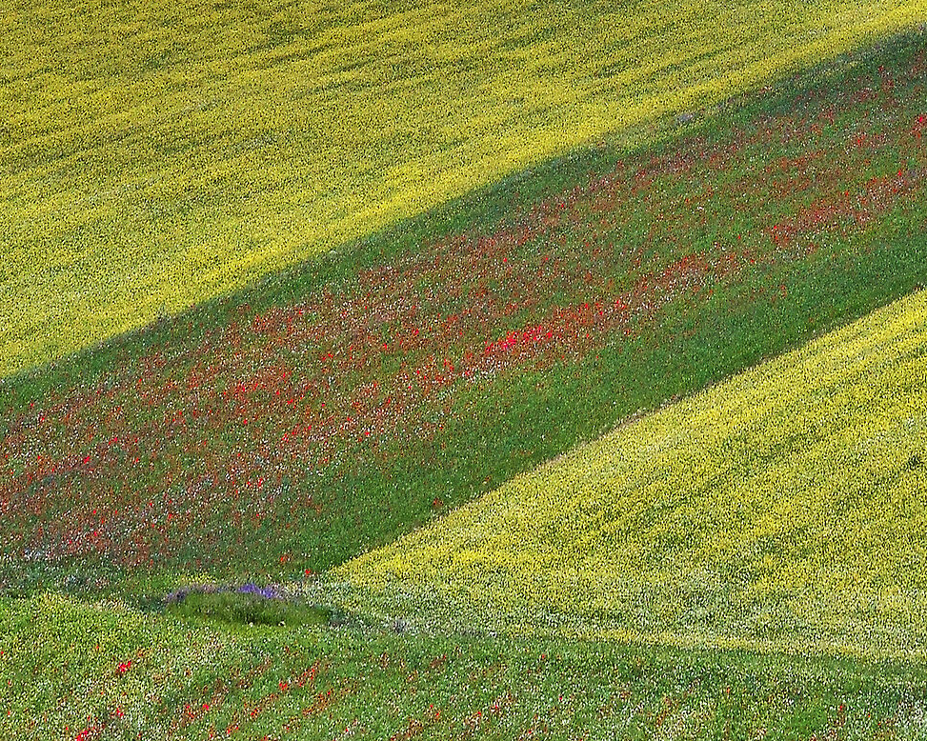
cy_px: 379
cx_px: 1008
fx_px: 8750
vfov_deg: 4.9
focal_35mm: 319
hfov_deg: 6.0
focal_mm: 92
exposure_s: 1/640
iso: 500
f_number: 14
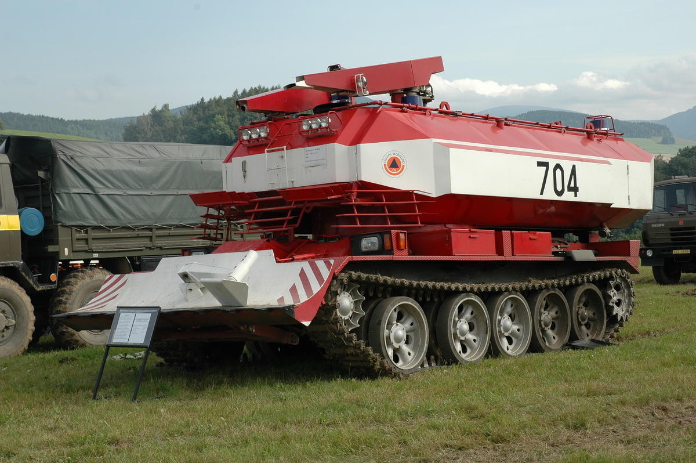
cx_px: 348
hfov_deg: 29.3
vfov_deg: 19.7
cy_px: 232
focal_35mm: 69
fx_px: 1333
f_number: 8
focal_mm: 46
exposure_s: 1/250
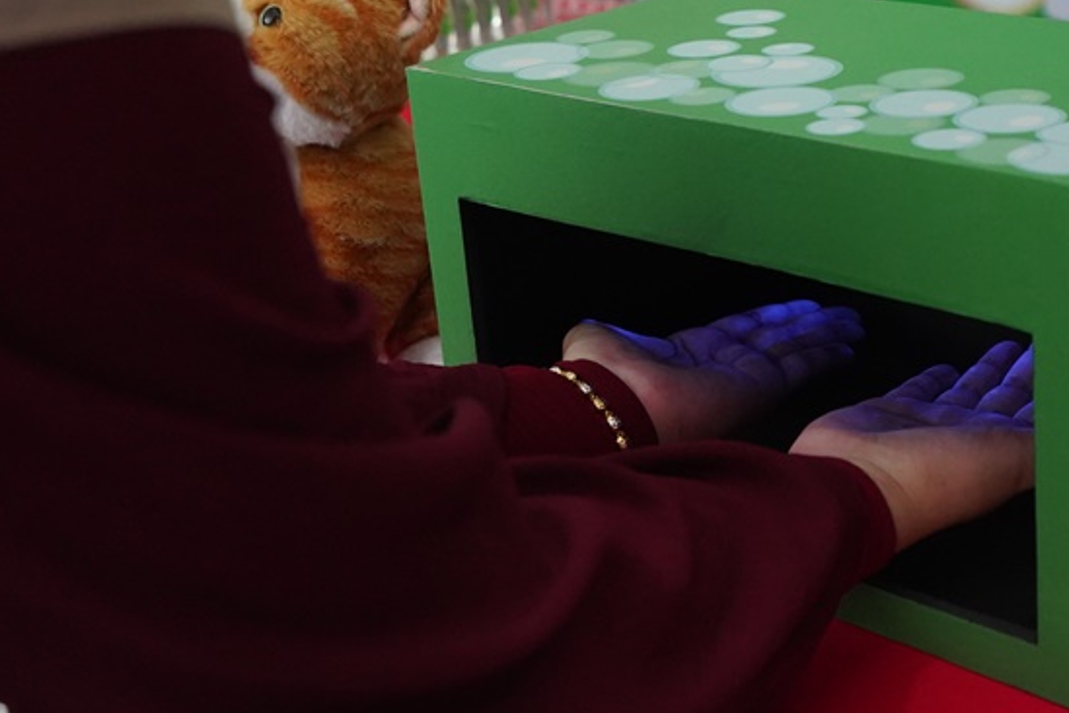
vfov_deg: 20.3
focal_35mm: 67
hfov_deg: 29.7
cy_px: 277
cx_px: 771
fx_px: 1989
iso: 6400
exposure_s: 1/400
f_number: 4.5
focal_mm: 35
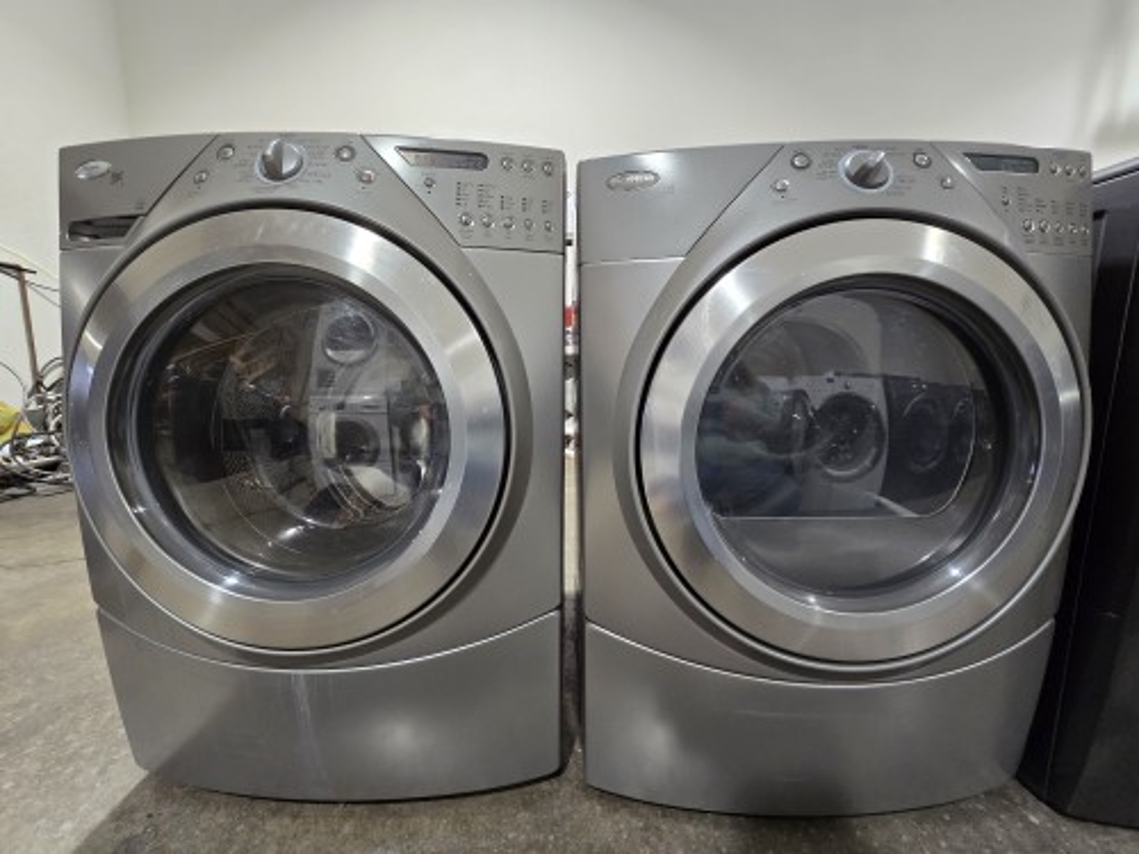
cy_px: 427
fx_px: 428
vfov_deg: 89.9
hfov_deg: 106.2
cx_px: 570
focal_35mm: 13
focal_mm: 2.2
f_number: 2.2
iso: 200
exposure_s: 1/60
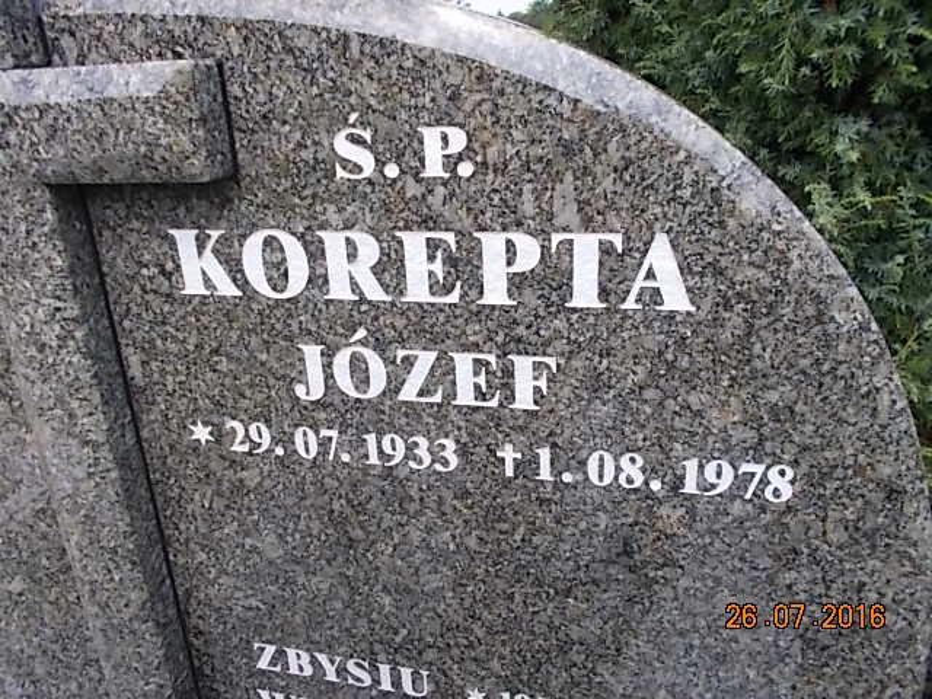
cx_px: 466
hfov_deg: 67.3
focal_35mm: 26
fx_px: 700
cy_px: 350
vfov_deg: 53.1
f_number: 3.2
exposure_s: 1/400
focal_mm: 4.6
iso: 80
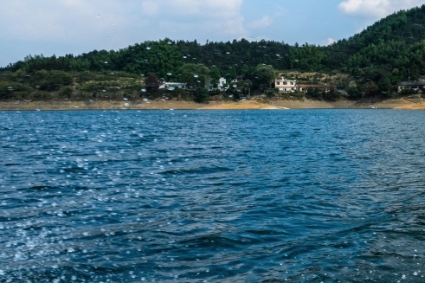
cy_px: 69
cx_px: 429
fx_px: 566
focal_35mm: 48
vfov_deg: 27.6
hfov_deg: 36.7
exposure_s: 1/640
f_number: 8
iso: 400
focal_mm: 15
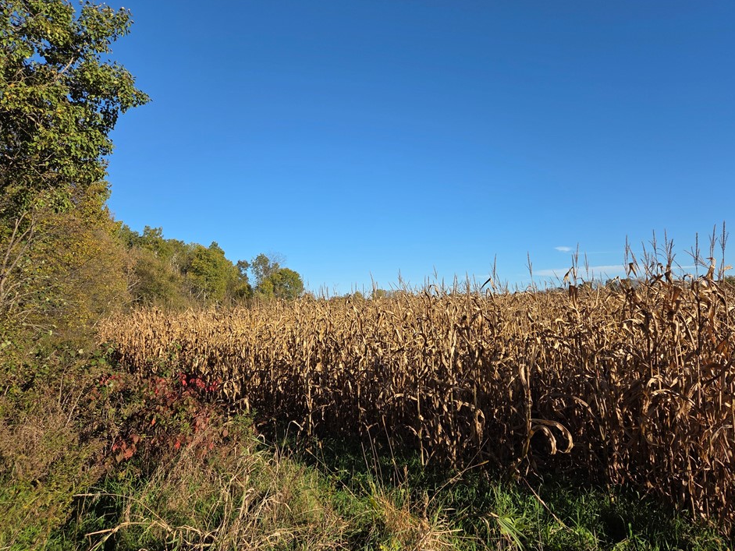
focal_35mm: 25
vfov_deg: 54.9
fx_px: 531
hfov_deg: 69.4
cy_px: 256
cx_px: 376
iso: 80
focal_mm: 5.4
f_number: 1.8
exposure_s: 1/3924
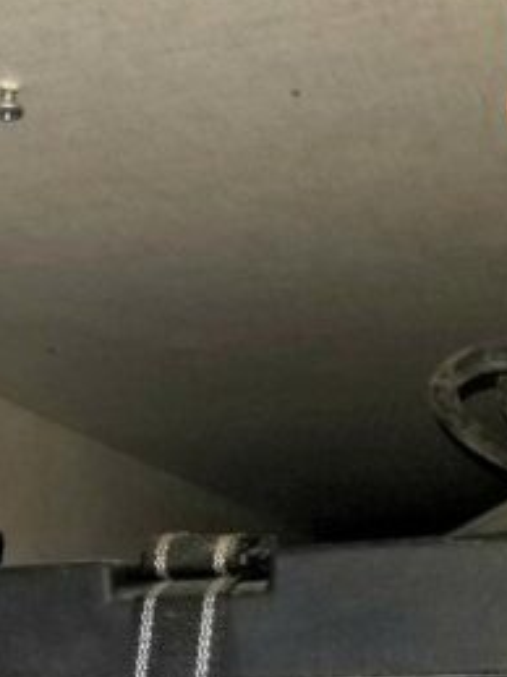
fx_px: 1505
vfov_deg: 24.1
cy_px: 695
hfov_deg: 18.3
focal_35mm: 77
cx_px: -65
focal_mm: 4.25
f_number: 1.7
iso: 64
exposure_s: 1/50
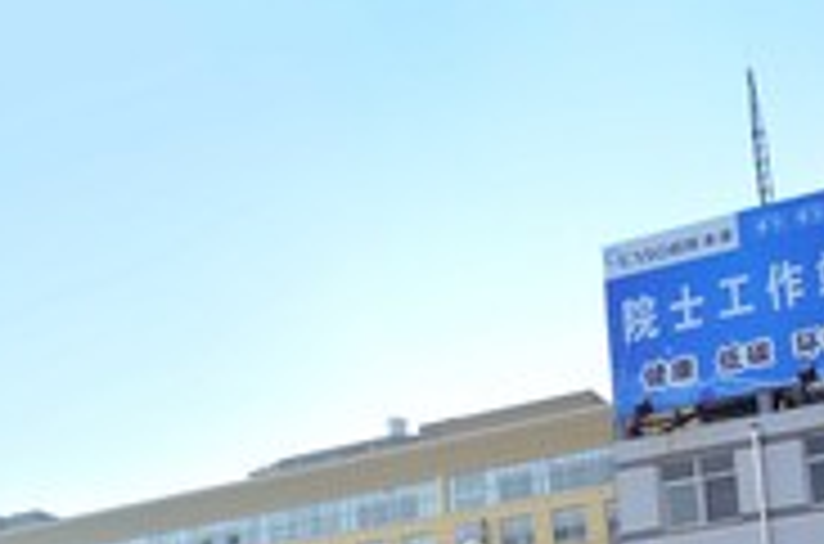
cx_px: 347
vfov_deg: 18.4
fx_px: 1644
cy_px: 531
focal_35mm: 72
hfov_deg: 28.1
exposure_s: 1/8000
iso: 1600
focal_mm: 22
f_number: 5
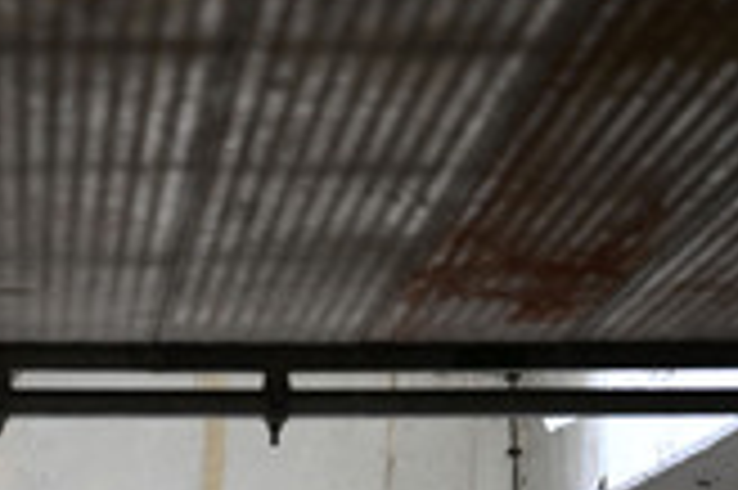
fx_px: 3952
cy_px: 499
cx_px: -29
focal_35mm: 193
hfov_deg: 10.6
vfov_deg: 7.1
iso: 3200
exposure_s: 1/320
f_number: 2.8
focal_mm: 70
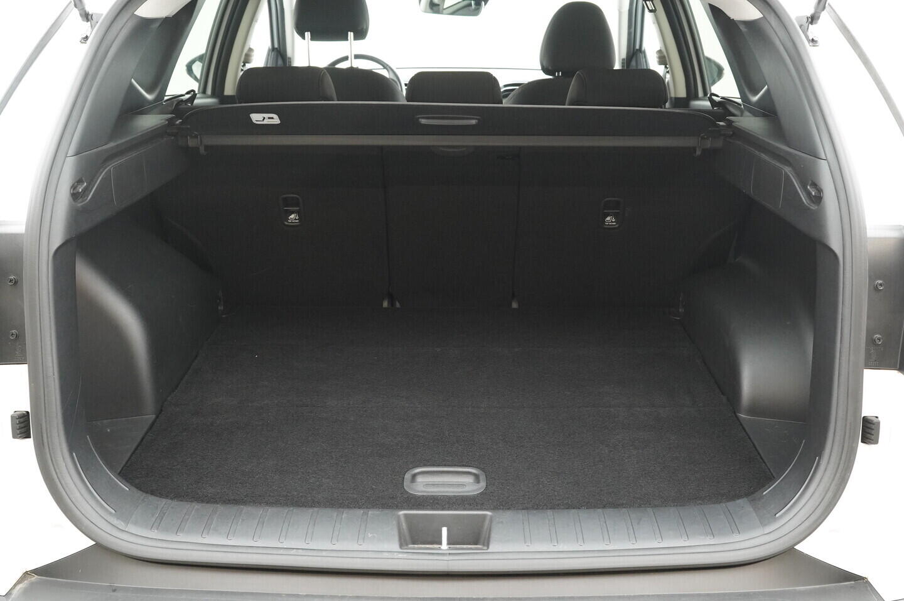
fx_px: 903
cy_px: 300
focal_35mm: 36
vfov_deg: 36.8
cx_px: 452
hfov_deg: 53.2
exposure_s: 1/50
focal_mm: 24
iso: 2500
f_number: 5.6
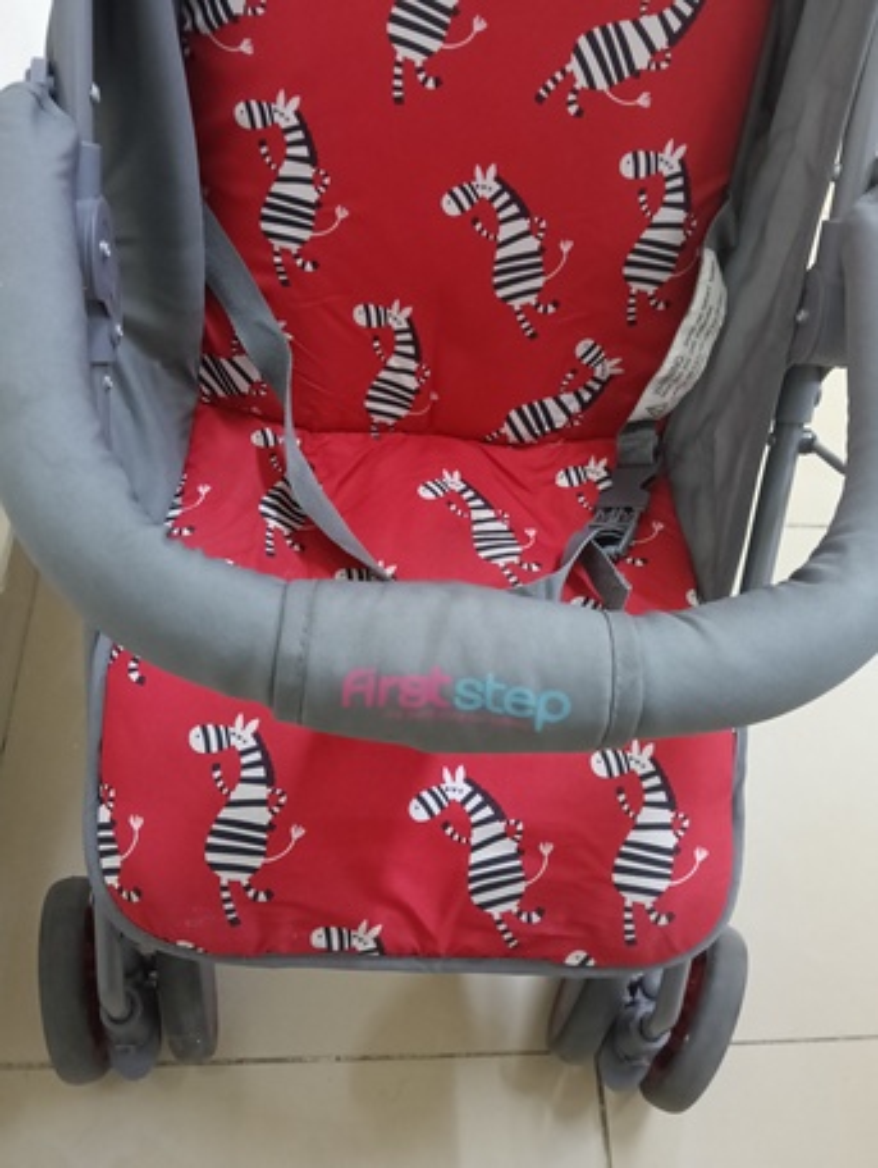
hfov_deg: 51.4
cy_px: 584
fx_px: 911
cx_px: 439
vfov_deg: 65.3
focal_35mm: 27
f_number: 1.8
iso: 1250
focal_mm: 3.98
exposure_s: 1/15
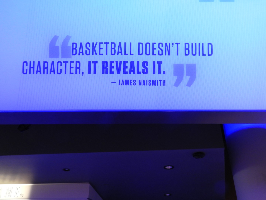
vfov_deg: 46.8
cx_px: 133
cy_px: 100
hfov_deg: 60.0
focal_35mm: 30
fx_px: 231
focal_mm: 5.4
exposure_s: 1/15
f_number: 3.5
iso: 400
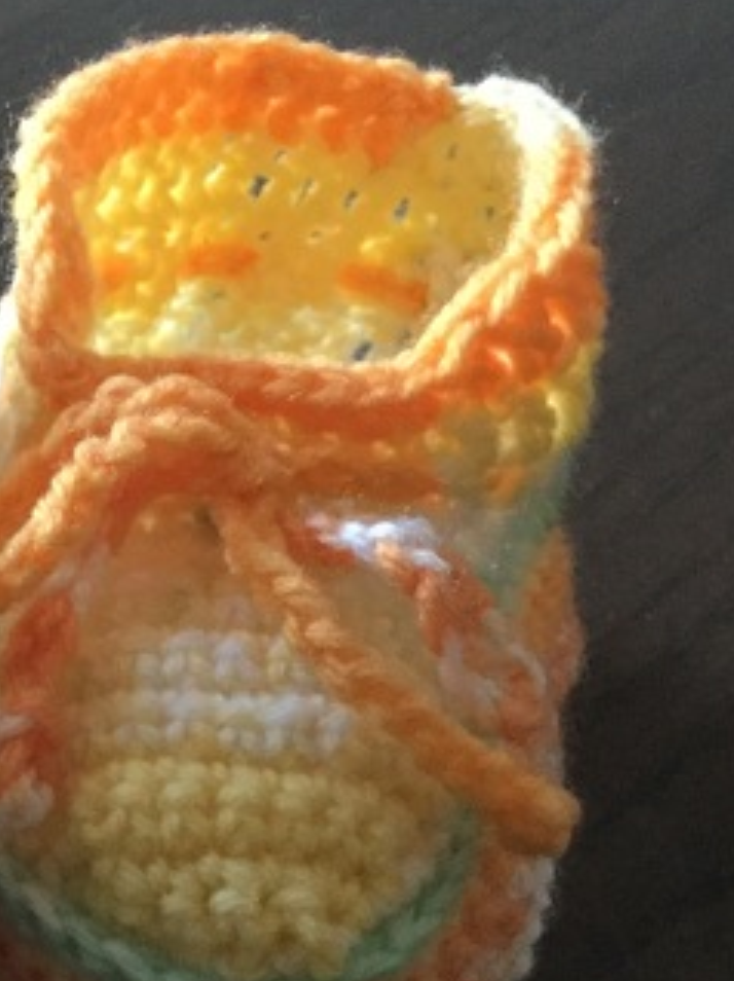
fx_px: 2208
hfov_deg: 18.1
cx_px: -93
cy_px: 873
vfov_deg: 24.4
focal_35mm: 78
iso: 250
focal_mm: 3.3
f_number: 2.4
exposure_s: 1/33
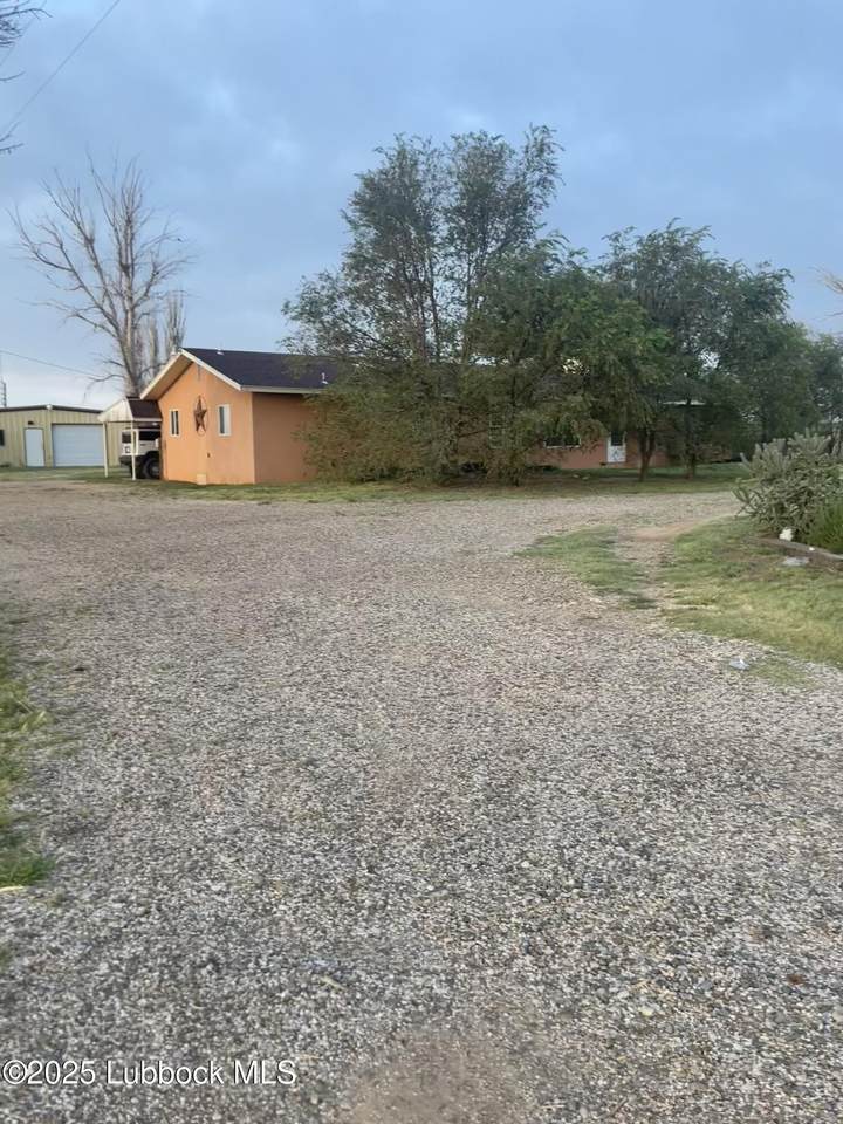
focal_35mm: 26
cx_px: 422
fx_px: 844
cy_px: 562
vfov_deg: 67.3
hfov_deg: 53.1
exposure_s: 1/412
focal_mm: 5.1
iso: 32
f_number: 1.6
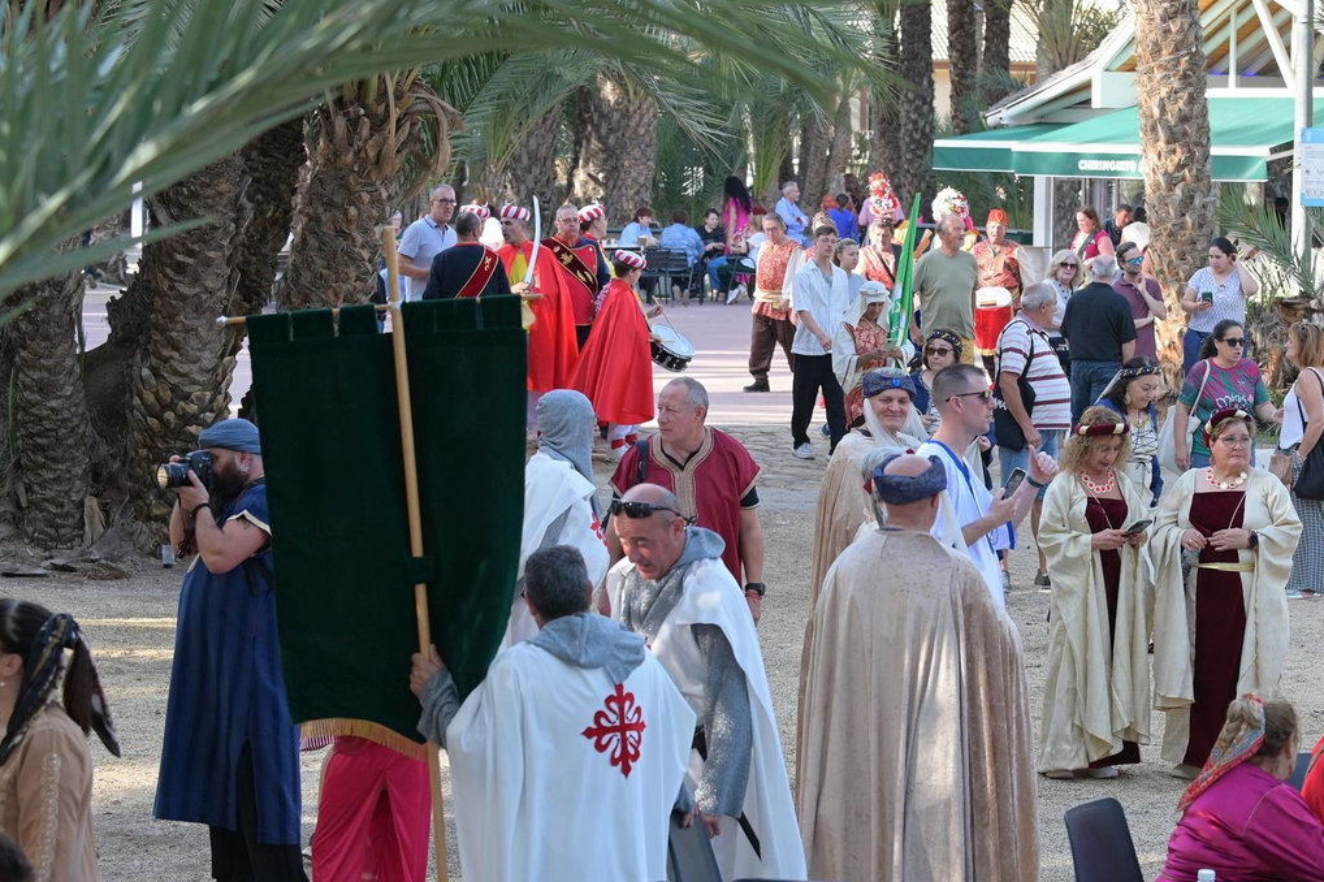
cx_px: 998
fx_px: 4044
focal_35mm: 110
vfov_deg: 12.4
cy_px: 576
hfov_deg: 18.5
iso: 400
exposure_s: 1/320
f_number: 4.5
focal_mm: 70
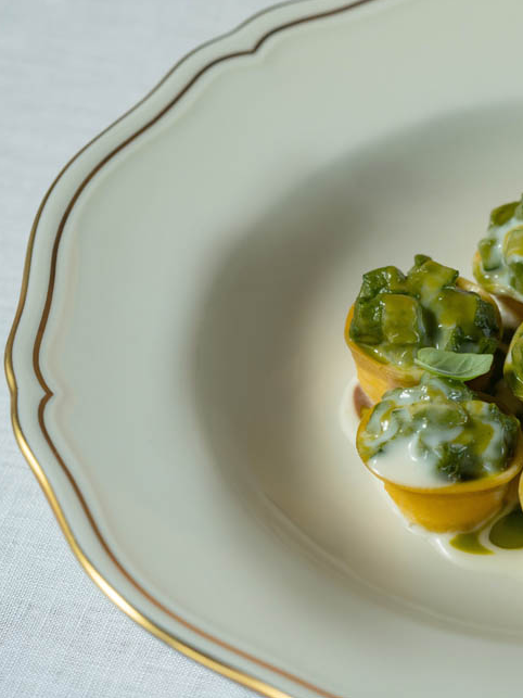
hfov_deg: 10.2
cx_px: 400
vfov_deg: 13.6
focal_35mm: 145
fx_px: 2922
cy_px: 348
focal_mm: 100
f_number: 5.6
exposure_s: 1/60
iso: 800
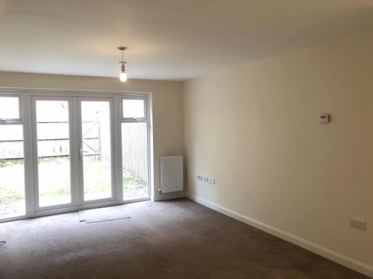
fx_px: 302
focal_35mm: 28
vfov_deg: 49.7
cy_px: 140
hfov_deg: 63.5
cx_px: 186
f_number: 1.8
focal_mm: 4
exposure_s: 1/17
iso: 40
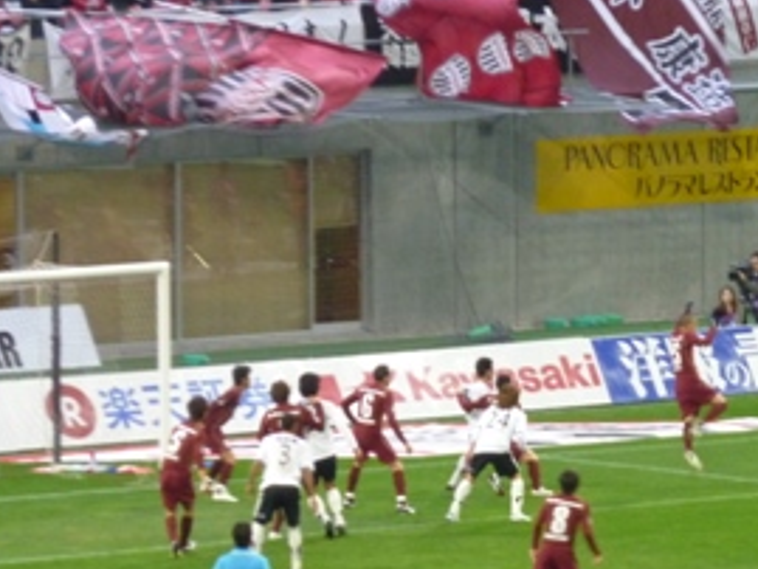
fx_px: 9486
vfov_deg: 3.4
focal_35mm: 433
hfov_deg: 4.6
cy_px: 338
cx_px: 595
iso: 400
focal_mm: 42.6
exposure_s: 1/50
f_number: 4.7
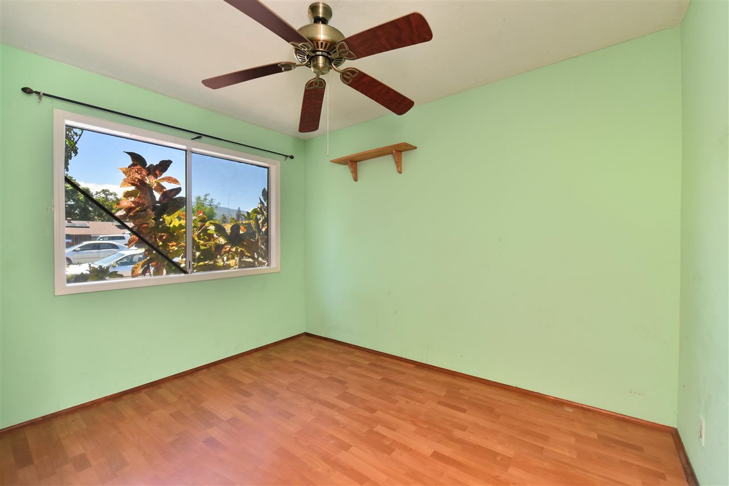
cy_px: 243
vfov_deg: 77.4
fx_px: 304
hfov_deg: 100.4
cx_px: 364
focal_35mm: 15
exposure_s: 1/3200
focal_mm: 15
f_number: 16
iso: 6400
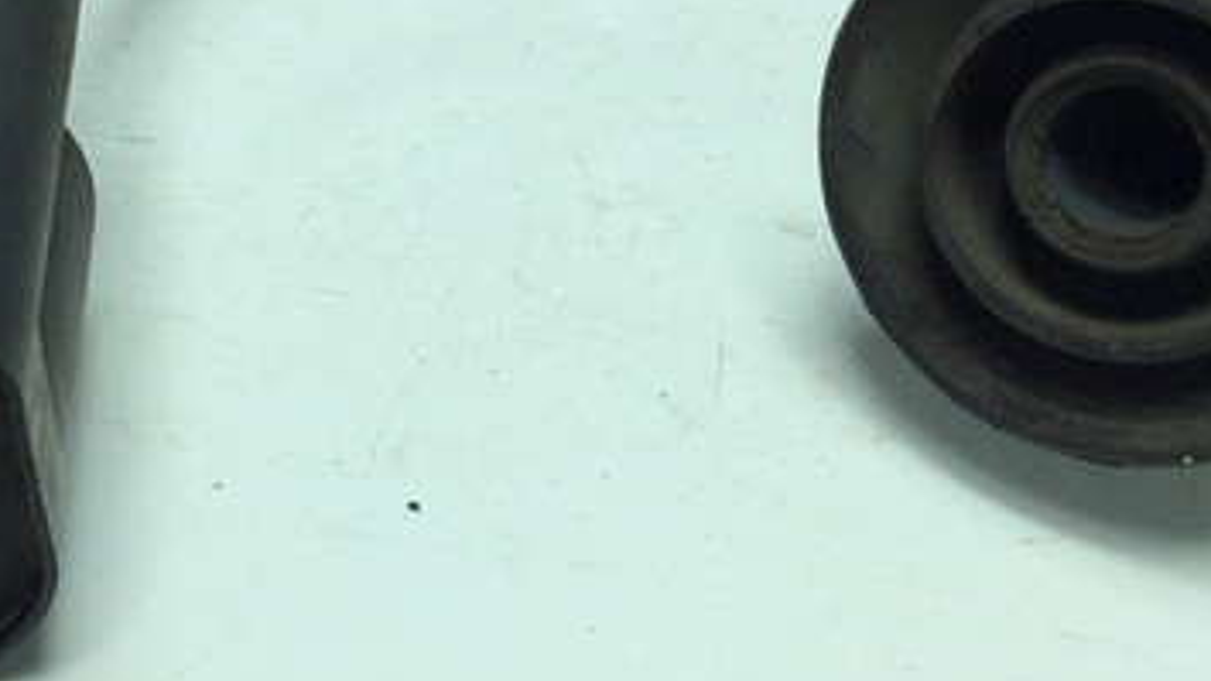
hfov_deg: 35.4
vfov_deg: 20.2
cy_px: 178
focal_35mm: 59
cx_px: 499
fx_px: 1894
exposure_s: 1/457
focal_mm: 3.3
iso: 32
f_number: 2.4
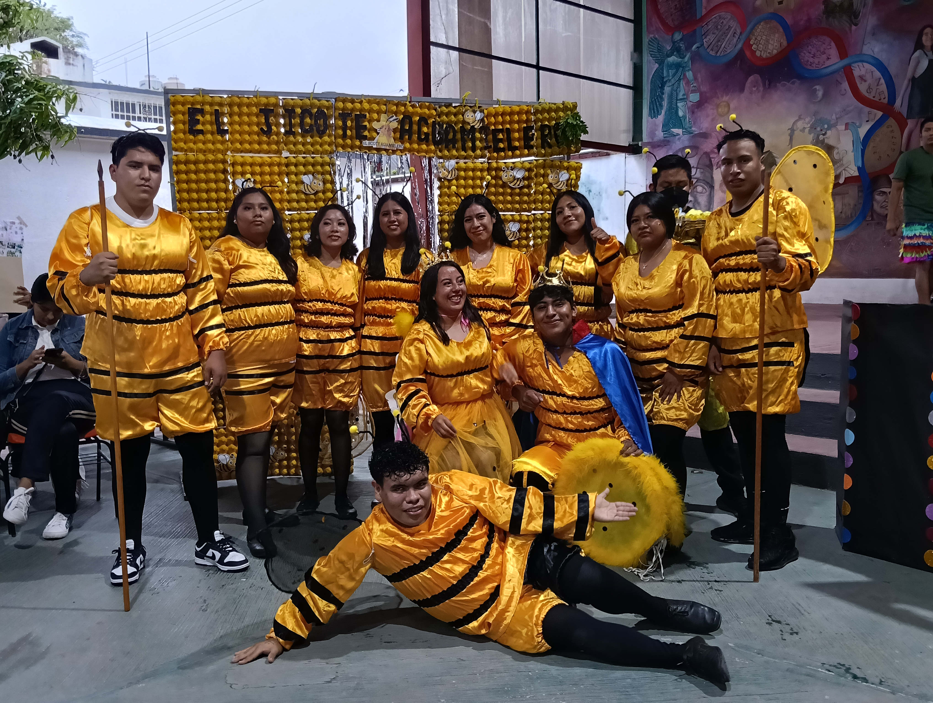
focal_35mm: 33
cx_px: 466
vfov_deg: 43.0
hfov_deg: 55.3
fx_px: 891
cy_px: 352
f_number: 1.8
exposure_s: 1/30
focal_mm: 3.98
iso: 320
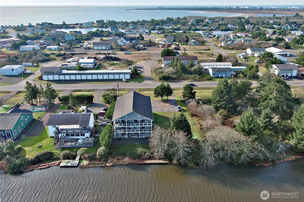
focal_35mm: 29
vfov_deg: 45.0
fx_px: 245
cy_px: 101
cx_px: 152
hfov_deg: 63.7
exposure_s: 1/403
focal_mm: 10.57
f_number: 2.8
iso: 100
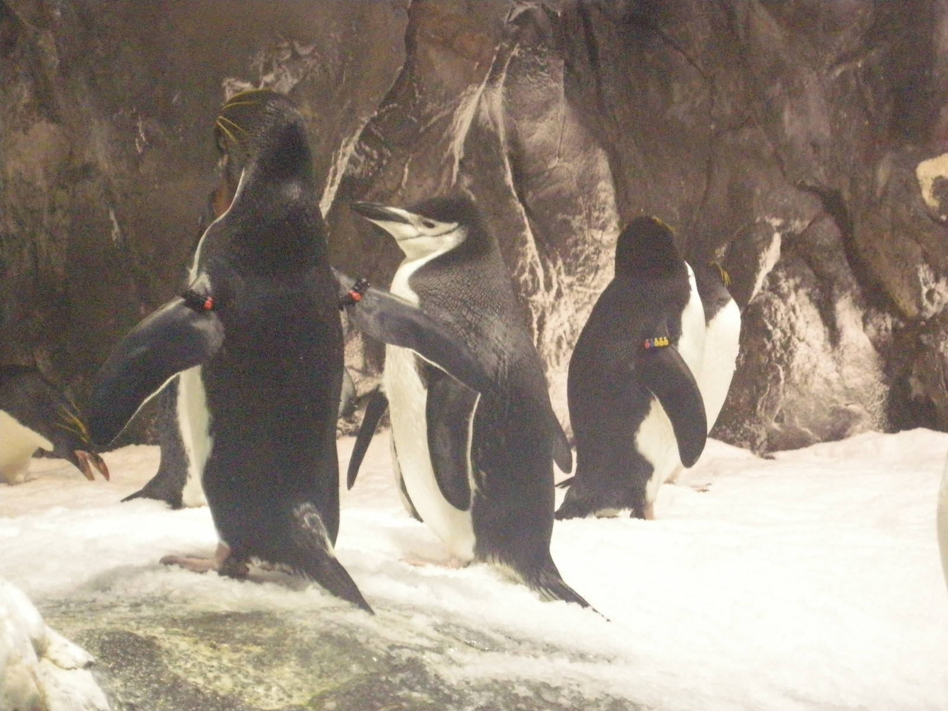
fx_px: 3369
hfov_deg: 16.0
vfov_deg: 12.0
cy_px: 356
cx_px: 474
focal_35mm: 123
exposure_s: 1/72.4
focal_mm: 26.3
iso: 1600
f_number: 5.3
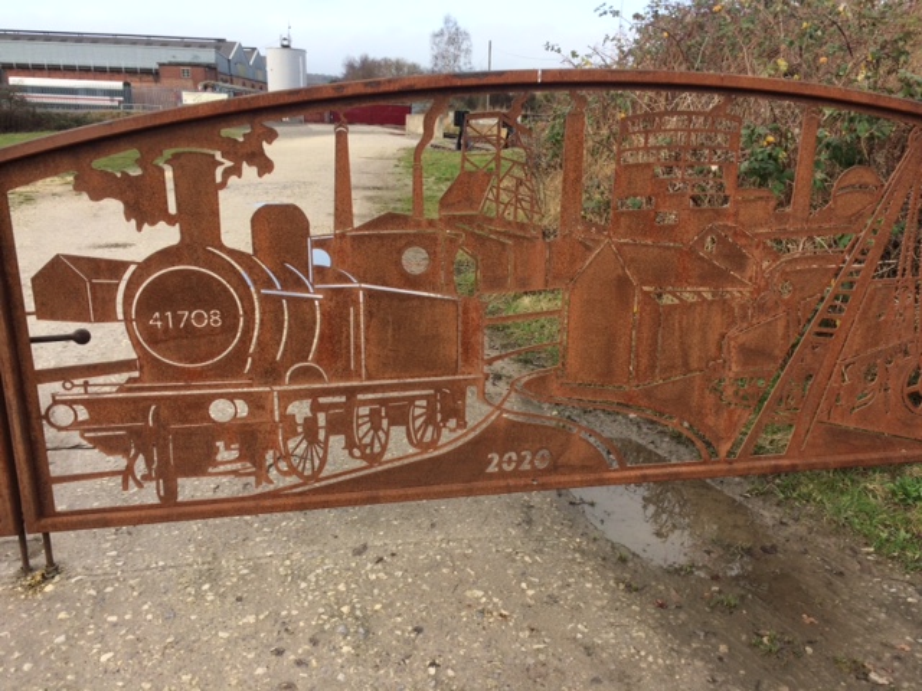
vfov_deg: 48.2
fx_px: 772
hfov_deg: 61.7
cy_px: 346
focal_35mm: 29
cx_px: 461
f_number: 2.2
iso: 32
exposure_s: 1/318
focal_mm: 4.15
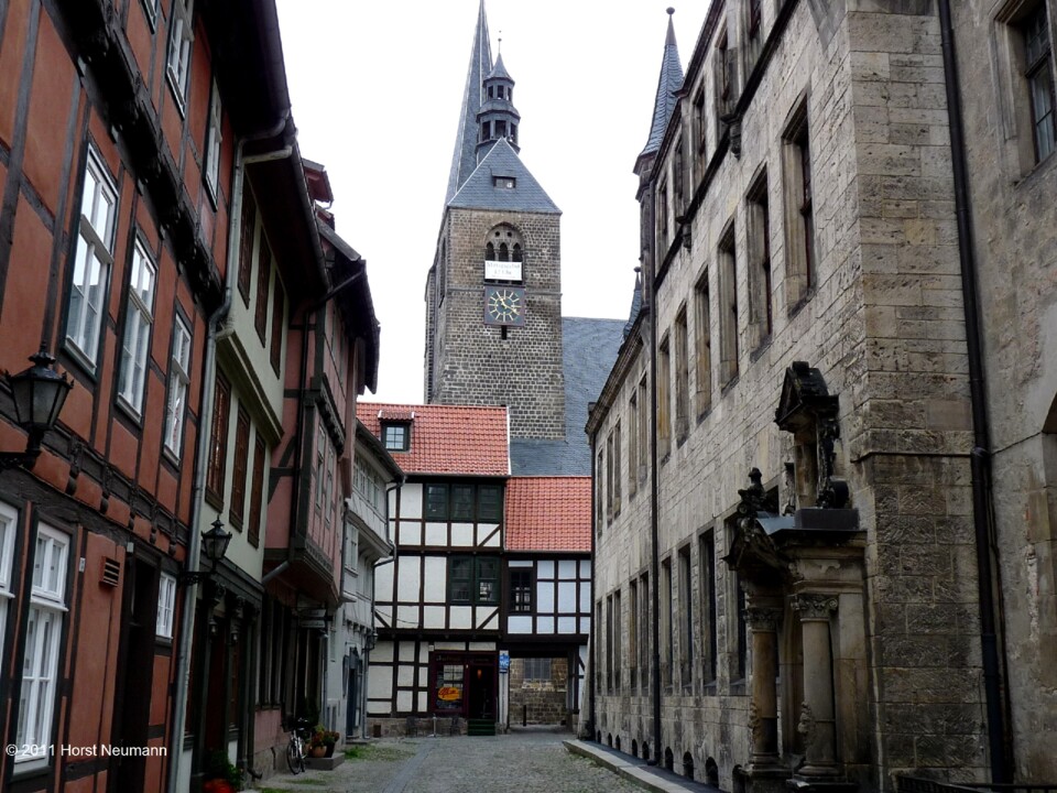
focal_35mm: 41
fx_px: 1252
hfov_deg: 45.8
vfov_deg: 35.1
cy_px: 396
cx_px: 528
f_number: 3.6
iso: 100
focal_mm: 5.1
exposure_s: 1/100
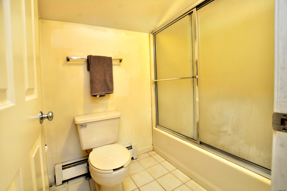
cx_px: 144
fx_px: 119
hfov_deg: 100.5
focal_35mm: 15
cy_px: 96
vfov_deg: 77.2
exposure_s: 1/13
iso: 200
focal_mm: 10
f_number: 5
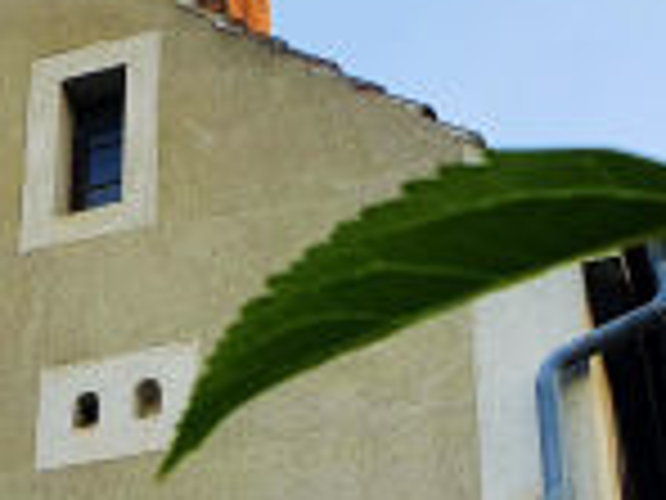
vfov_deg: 15.6
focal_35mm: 89
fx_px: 1712
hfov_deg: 21.7
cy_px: 680
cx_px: 126
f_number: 2.4
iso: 64
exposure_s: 1/120
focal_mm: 4.32
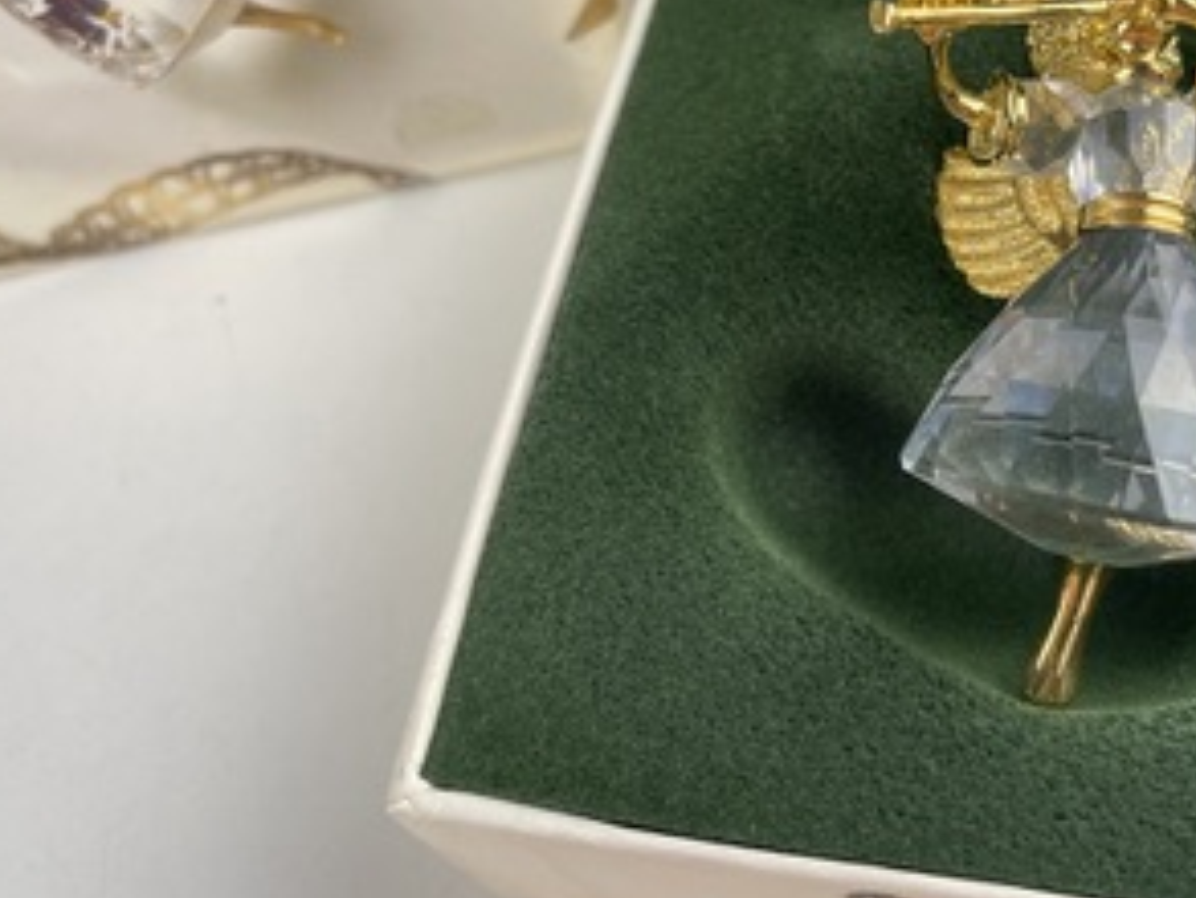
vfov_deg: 34.5
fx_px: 1417
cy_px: 241
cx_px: 857
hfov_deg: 44.6
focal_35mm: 41
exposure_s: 1/100
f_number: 1.6
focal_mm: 5.1
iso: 32
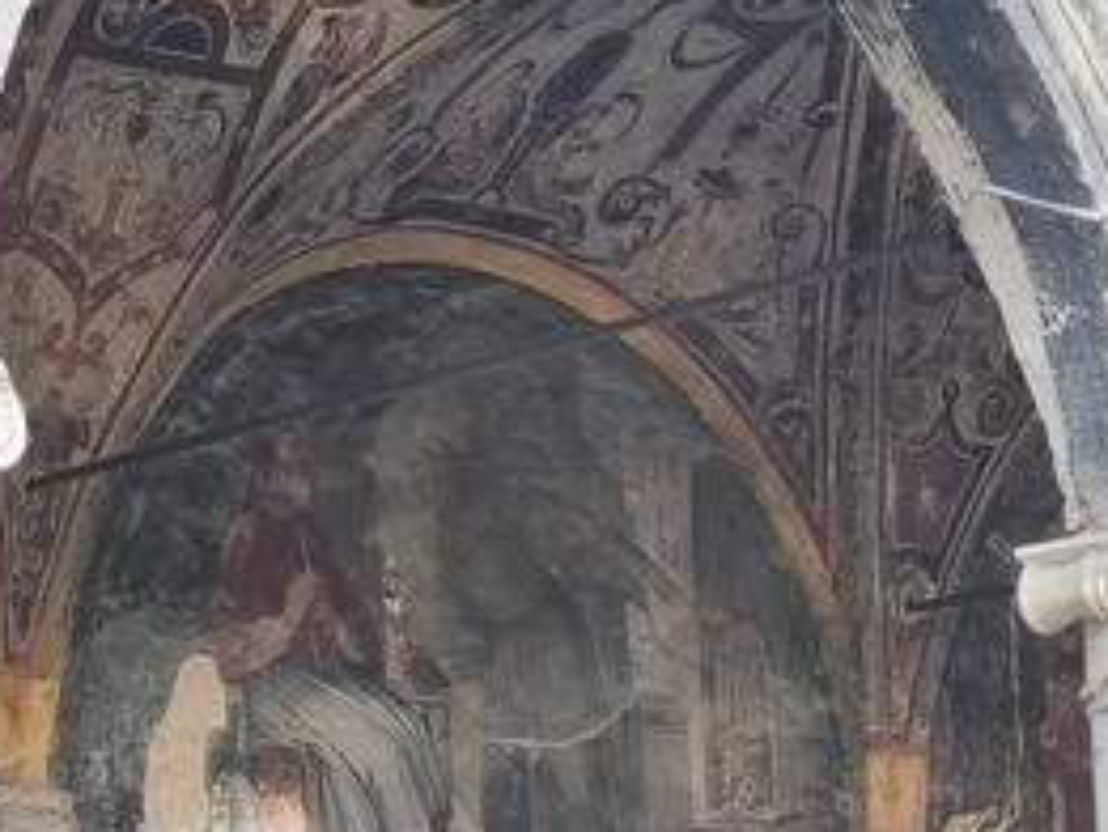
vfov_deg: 10.5
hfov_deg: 13.4
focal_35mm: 141
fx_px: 4515
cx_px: -399
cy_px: 624
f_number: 1.65
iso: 200
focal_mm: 6.14
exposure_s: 1/100
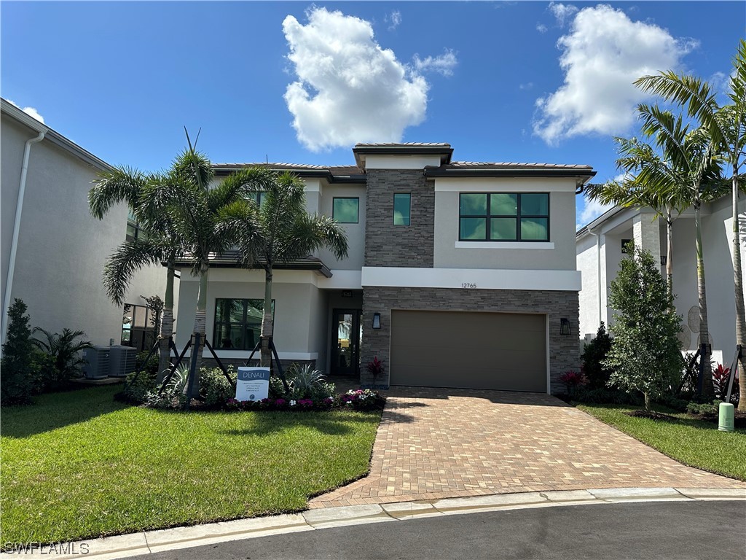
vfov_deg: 56.8
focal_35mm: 24
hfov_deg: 71.6
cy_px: 280
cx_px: 373
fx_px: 517
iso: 80
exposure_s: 1/4184
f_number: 1.78
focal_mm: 6.86
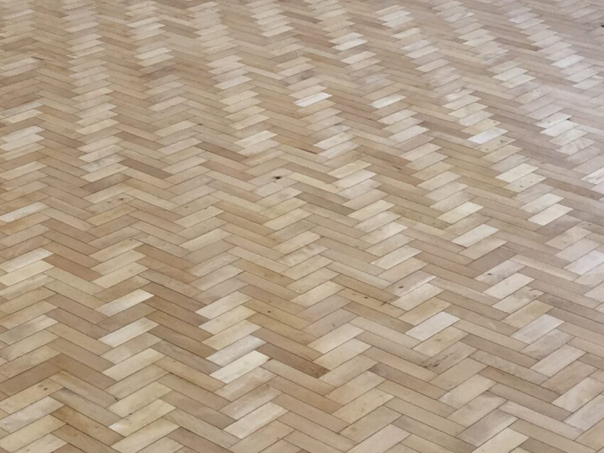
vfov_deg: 16.7
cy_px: 135
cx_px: -59
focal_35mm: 88
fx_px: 1535
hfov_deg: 21.2
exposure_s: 1/100
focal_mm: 4.15
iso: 40
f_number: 2.2
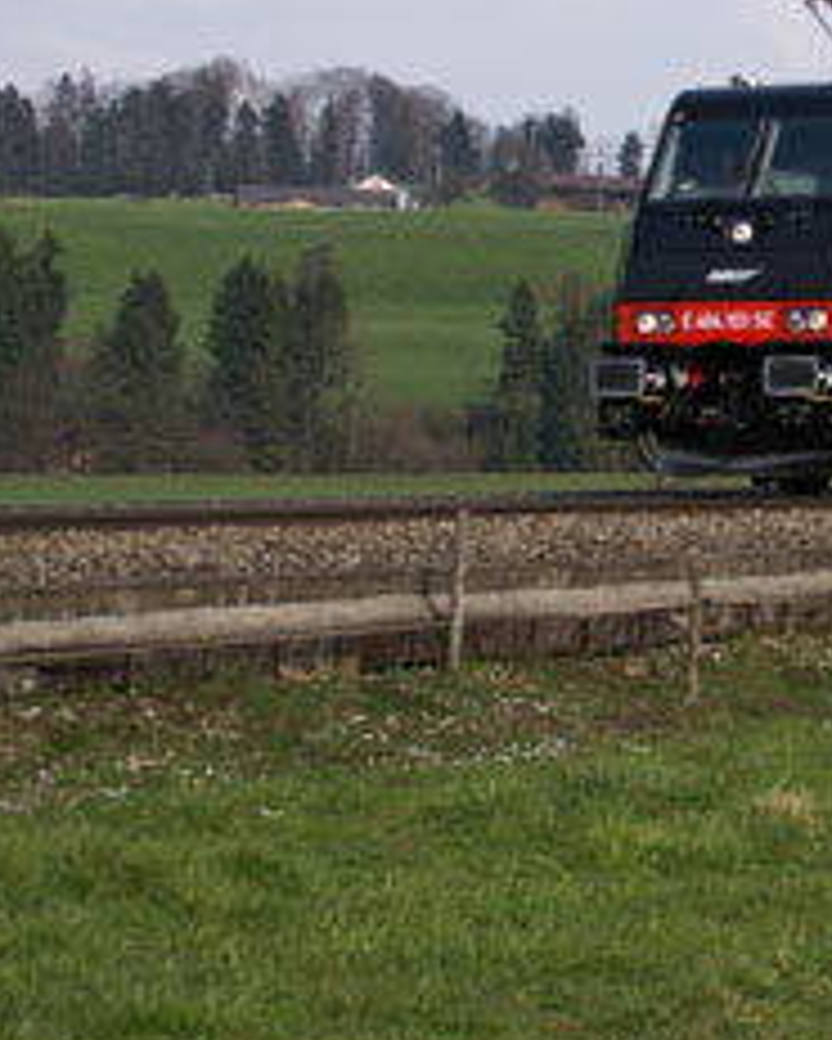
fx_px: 3384
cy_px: 198
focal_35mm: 110
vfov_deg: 17.3
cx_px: 1284
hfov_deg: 13.2
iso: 100
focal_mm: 28
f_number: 5
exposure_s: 1/640
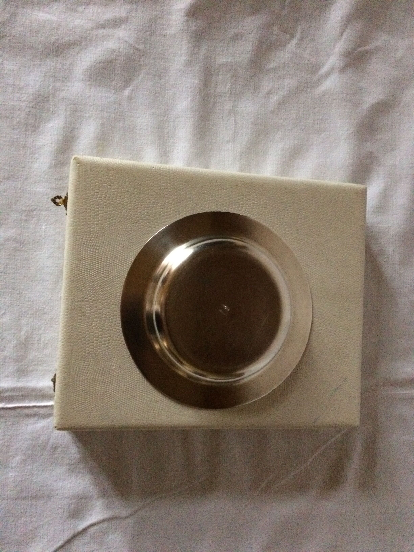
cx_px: 207
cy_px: 276
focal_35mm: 29
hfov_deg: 48.2
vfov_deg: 61.7
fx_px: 462
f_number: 2.2
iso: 640
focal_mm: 4.15
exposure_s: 1/17
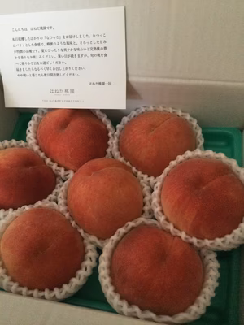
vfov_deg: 58.4
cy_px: 162
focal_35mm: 31
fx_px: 291
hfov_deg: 45.4
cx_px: 122
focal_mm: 3.3
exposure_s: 1/15
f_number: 2.4
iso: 250
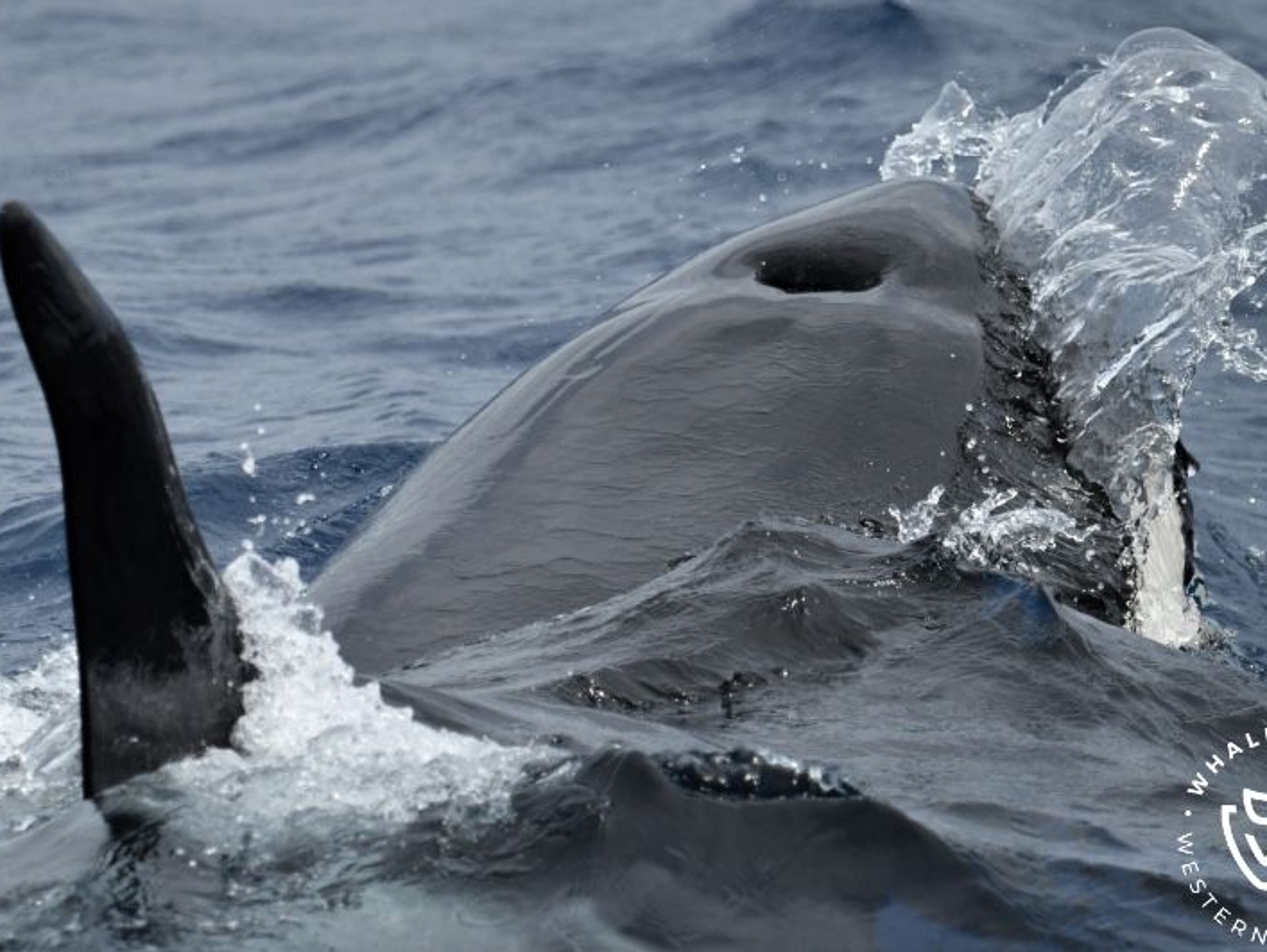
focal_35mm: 424
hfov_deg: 4.7
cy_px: 476
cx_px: 694
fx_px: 15527
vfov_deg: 3.5
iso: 1000
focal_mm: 390
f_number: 6
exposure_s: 1/8000
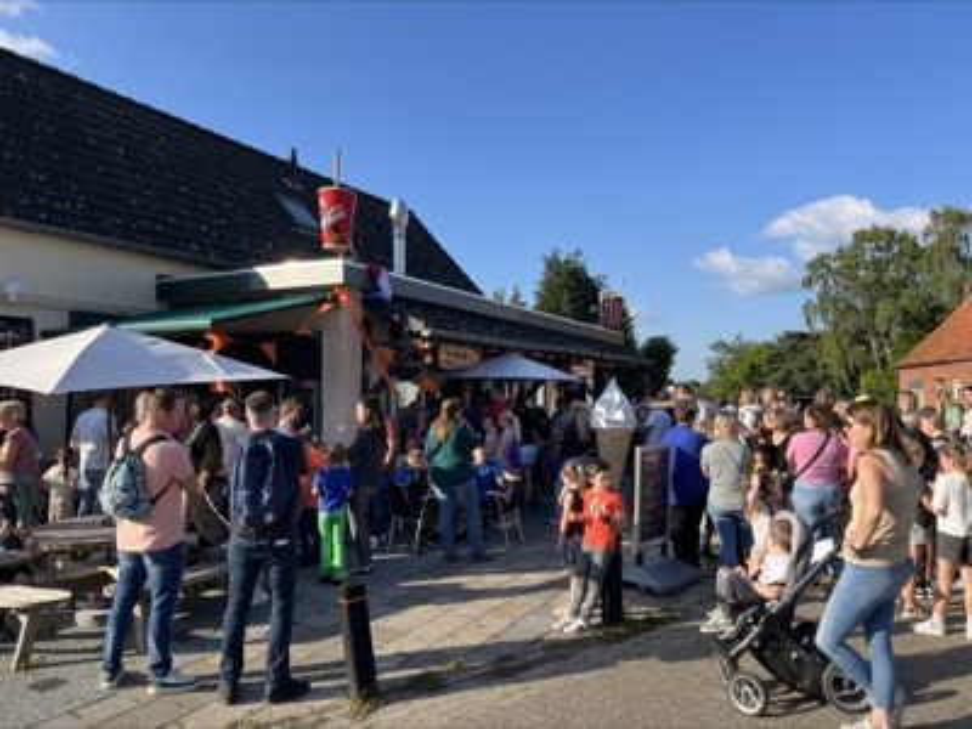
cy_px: 364
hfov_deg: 67.3
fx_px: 730
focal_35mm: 26
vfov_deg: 53.1
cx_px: 486
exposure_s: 1/1672
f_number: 1.6
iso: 50
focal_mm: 5.1
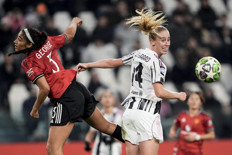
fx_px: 2577
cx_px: 116
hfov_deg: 5.2
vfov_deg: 3.4
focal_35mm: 400
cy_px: 78
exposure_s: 1/1600
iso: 2000
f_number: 2.8
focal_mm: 400
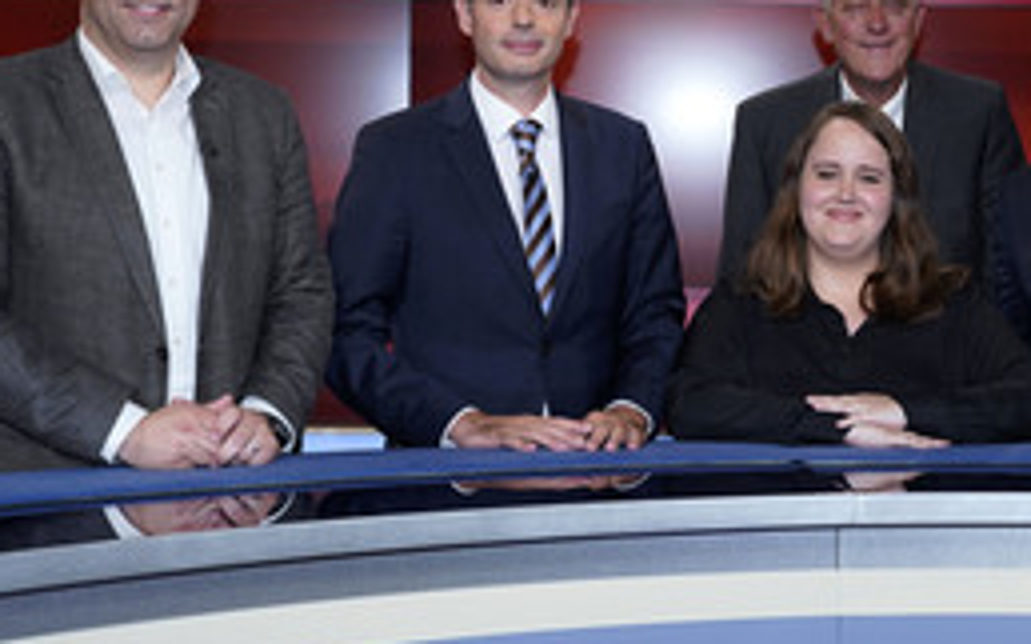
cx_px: 689
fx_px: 2050
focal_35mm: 73
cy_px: 232
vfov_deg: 17.8
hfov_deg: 28.0
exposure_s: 1/160
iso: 1600
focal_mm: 41
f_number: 5
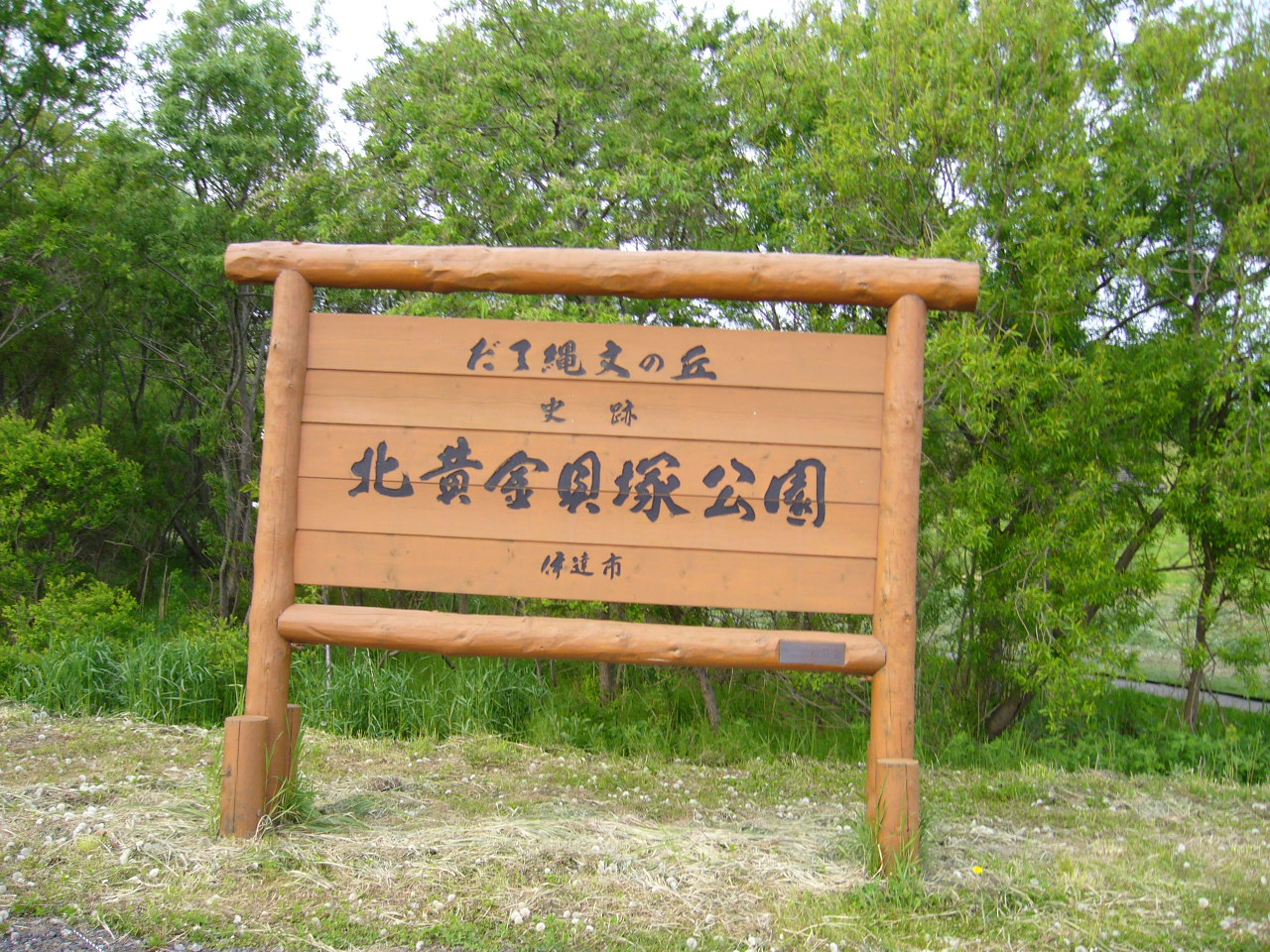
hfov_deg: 52.6
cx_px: 635
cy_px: 476
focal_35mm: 35
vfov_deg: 40.7
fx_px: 1284
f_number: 2.8
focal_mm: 5.8
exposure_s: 1/80
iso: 80
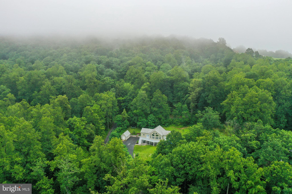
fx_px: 227
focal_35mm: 28
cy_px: 97
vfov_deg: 46.4
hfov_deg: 65.5
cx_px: 146
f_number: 5
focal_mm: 10.26
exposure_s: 1/200
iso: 100
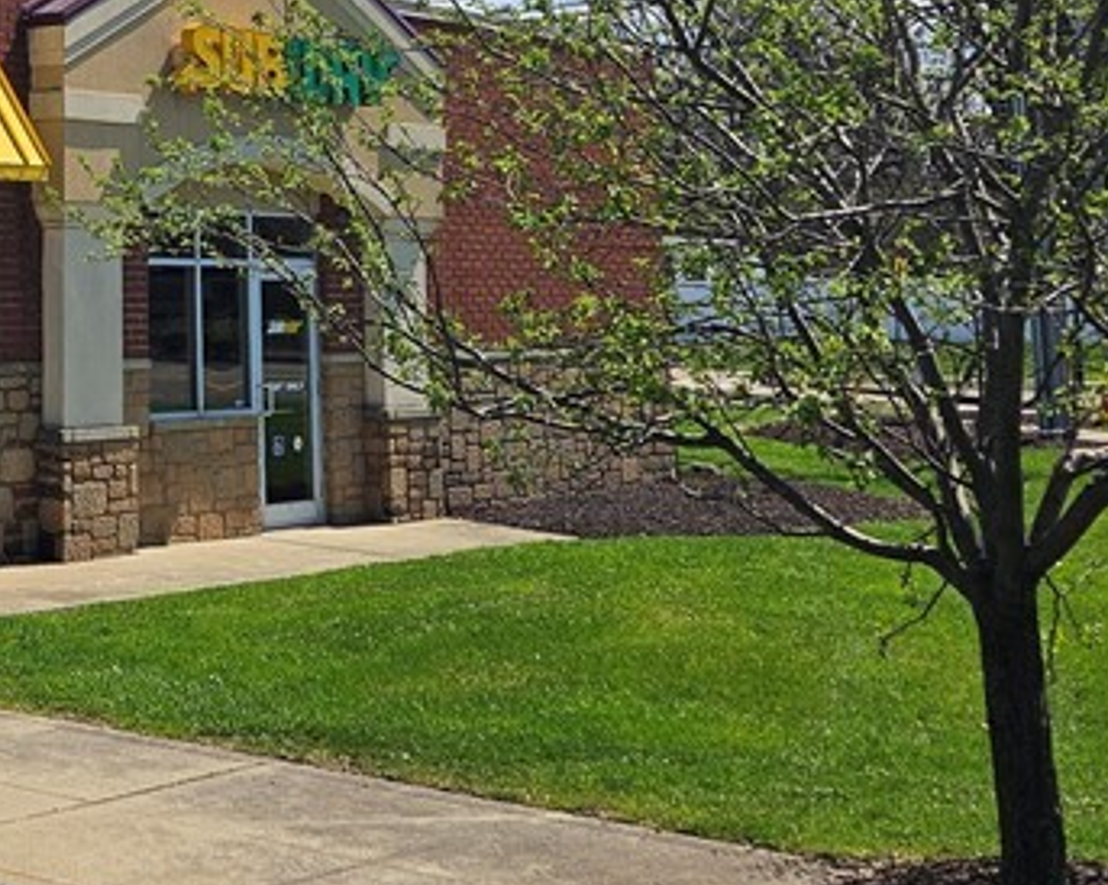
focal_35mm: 67
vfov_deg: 21.9
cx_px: -139
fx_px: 2196
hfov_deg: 26.0
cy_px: -19
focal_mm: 5.4
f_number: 1.8
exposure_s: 1/2805
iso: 25
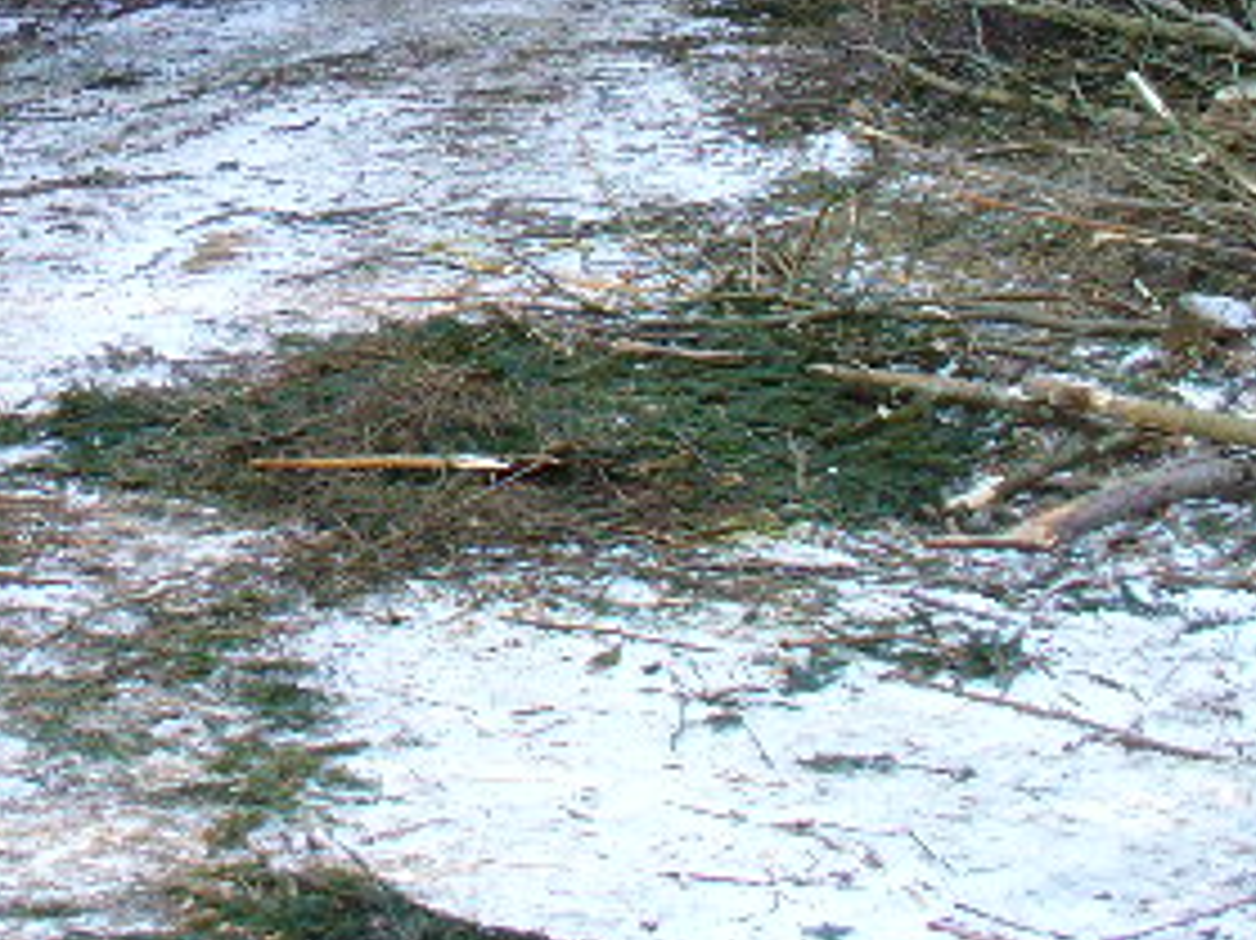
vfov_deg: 16.8
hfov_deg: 22.3
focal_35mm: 85
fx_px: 3083
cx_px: 45
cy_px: -117
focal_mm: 6.1
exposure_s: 1/125
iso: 200
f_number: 2.8
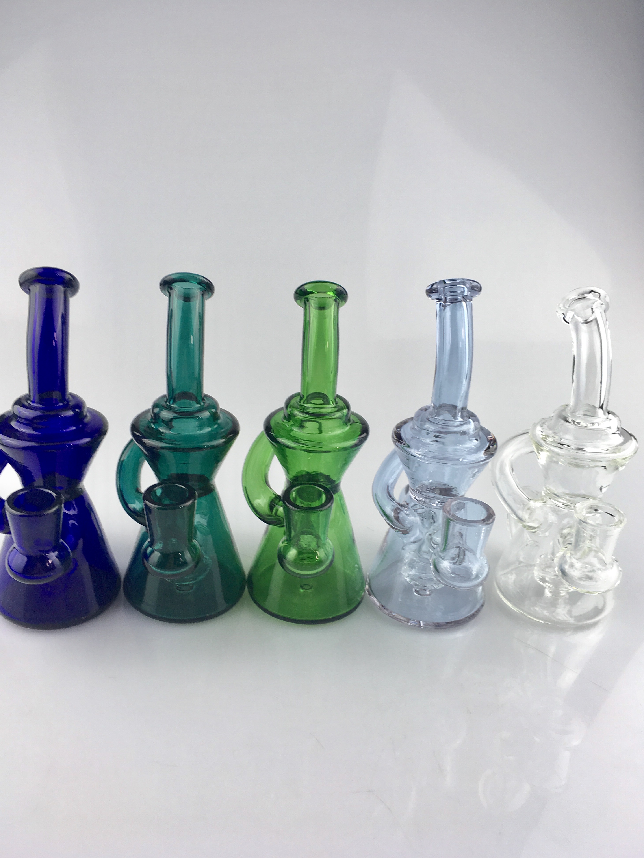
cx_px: 323
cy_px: 430
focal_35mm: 30
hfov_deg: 46.8
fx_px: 744
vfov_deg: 60.0
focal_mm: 4.15
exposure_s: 1/50
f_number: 2.2
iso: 25
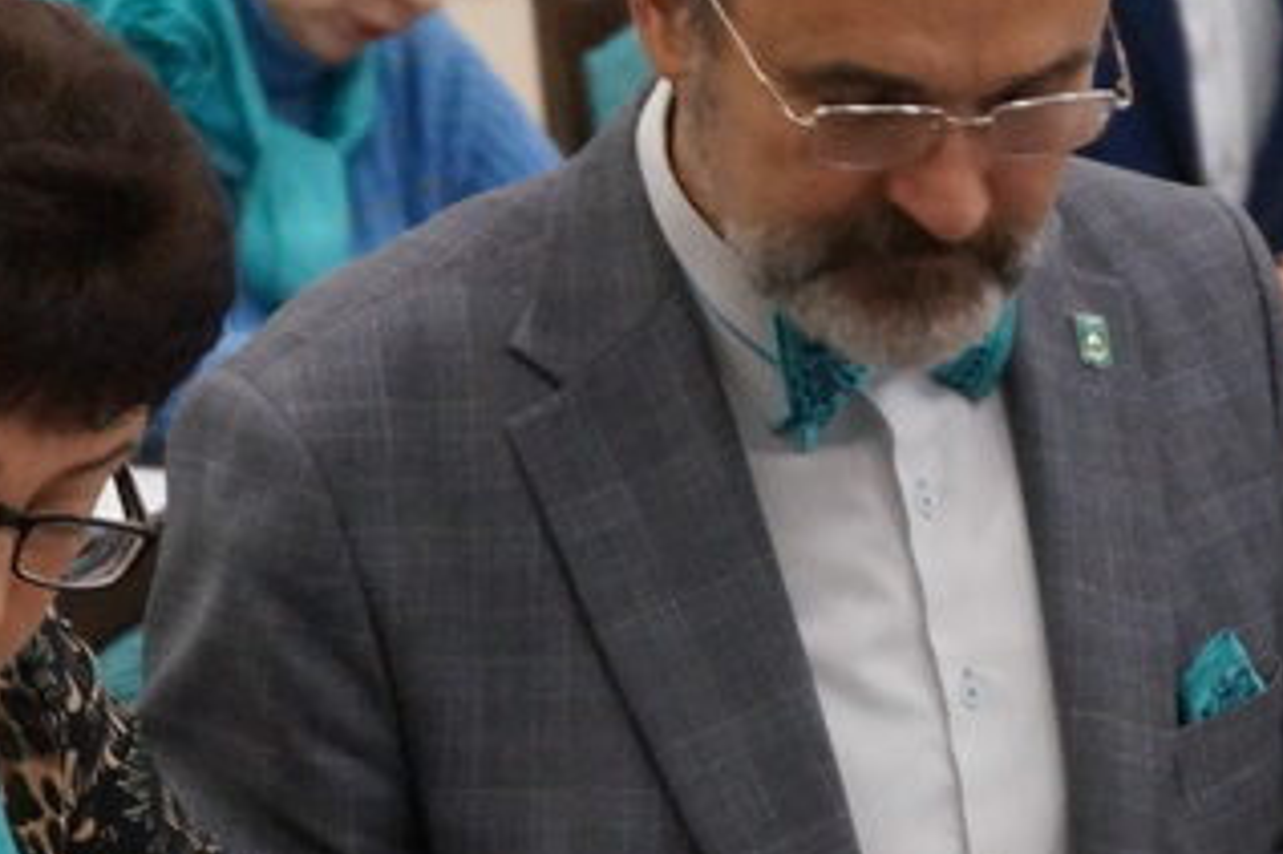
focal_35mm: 388
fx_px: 13820
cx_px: -283
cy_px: 741
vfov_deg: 3.5
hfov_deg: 5.3
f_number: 5.6
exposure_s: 1/160
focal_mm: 80
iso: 3200
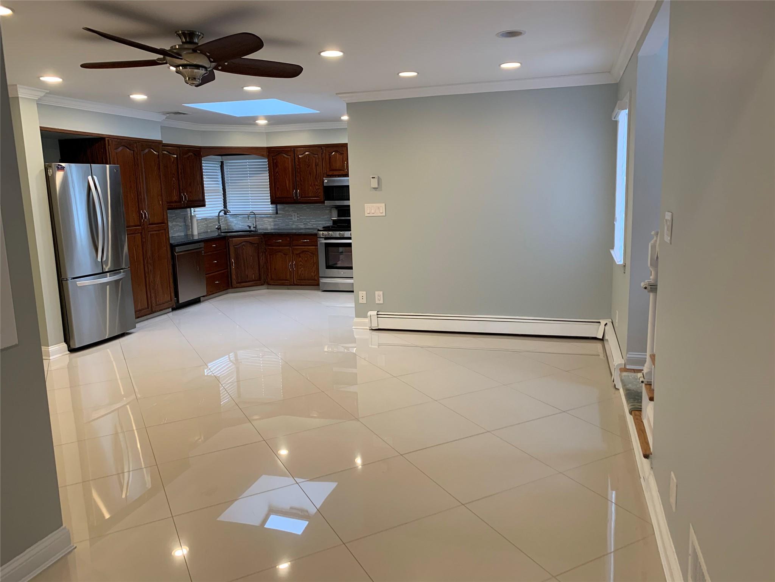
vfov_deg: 53.1
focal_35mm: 26
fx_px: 582
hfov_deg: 67.3
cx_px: 388
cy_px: 291
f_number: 1.8
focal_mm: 4.25
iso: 100
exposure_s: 1/60
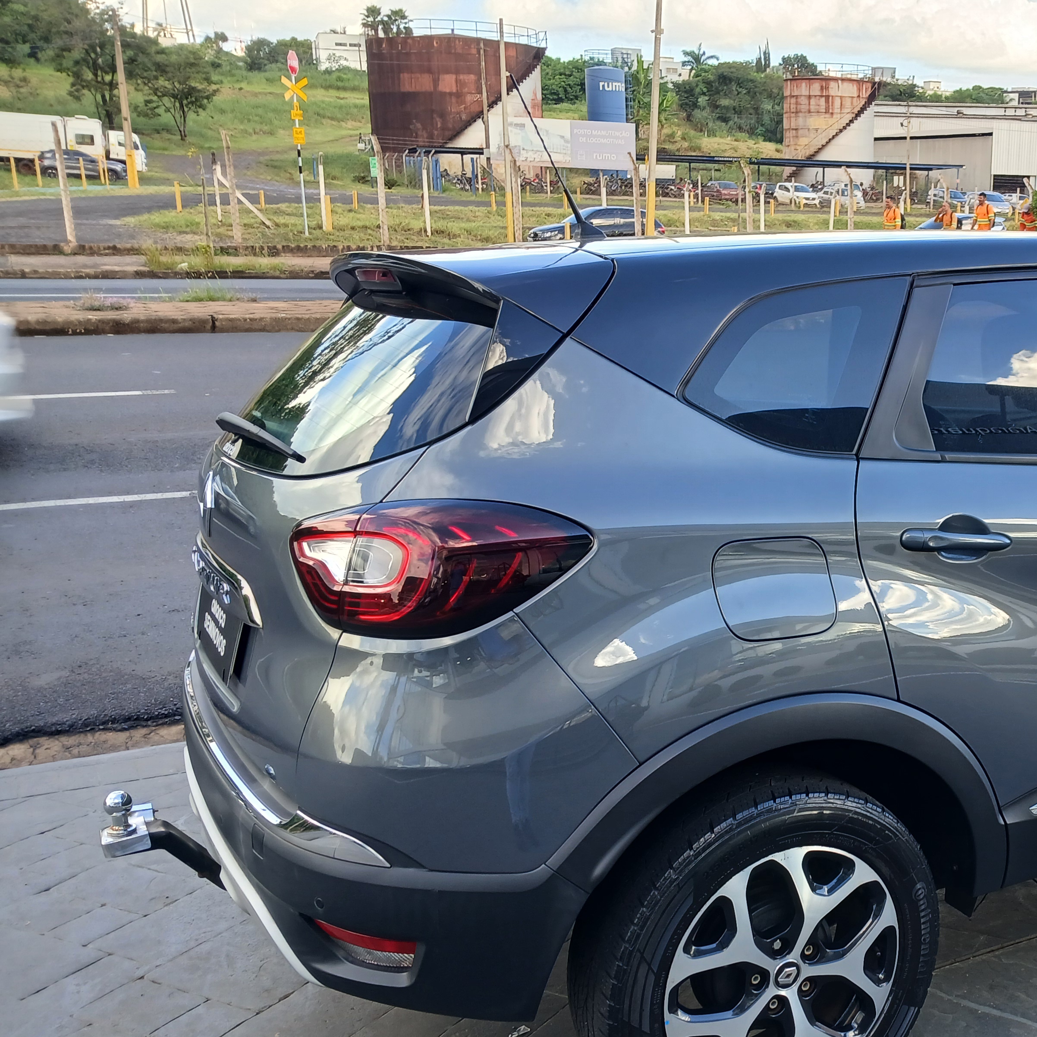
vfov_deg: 42.6
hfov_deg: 40.5
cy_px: 632
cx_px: 873
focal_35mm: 39
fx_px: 1322
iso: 40
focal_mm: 3.98
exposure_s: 1/120
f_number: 1.8
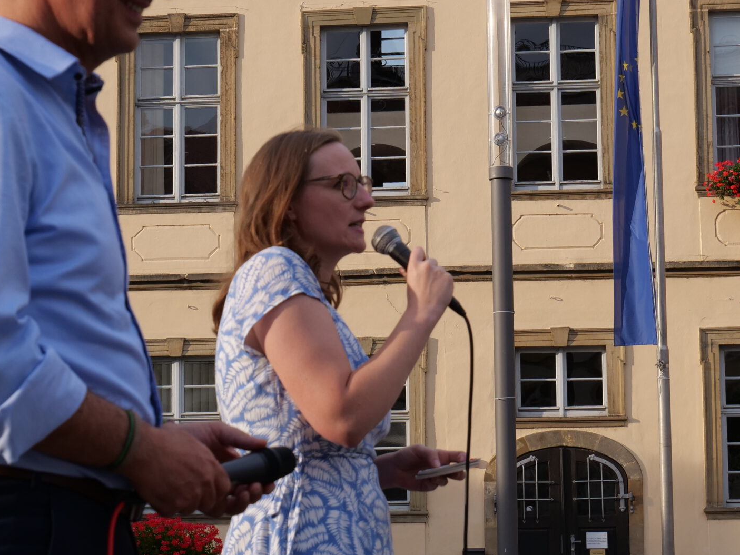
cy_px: 224
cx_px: 373
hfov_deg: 19.3
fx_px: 2181
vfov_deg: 14.5
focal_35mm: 102
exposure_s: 1/320
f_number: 5.6
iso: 200
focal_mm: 28
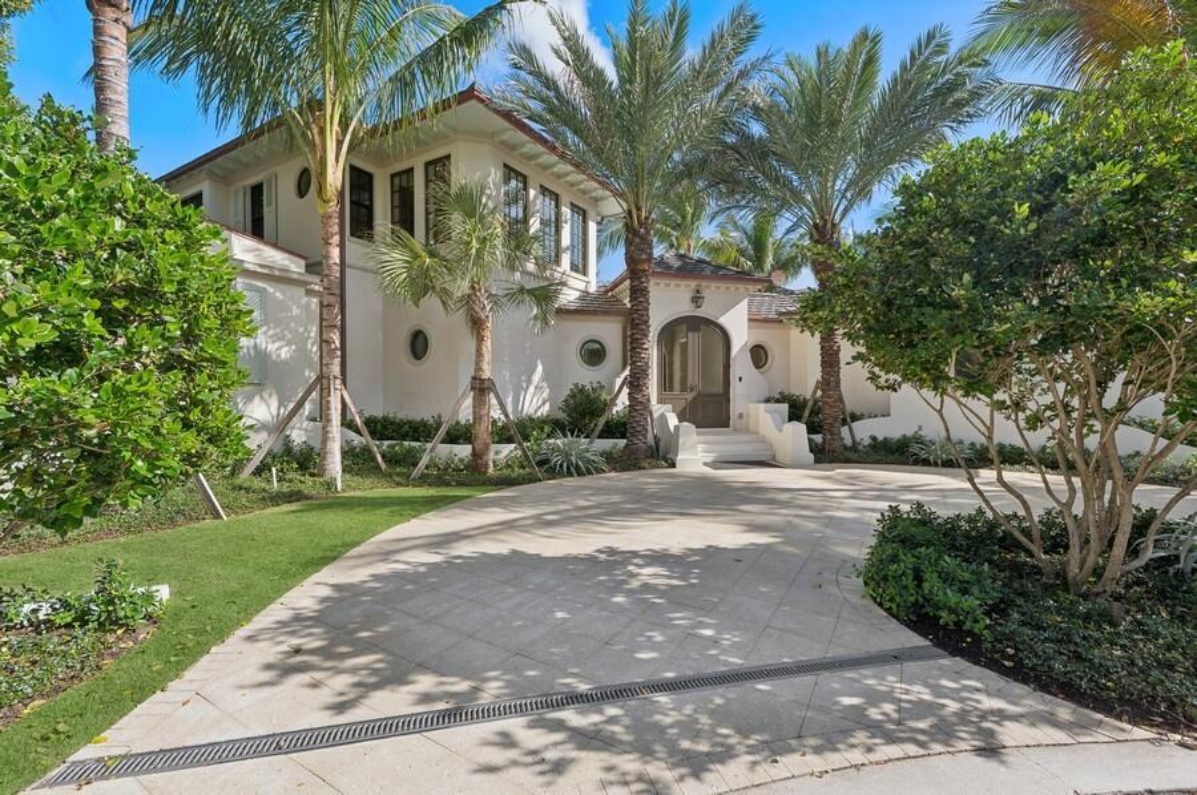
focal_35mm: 16
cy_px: 398
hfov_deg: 96.8
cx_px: 598
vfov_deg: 73.6
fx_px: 531
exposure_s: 1/100
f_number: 11
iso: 100
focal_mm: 16
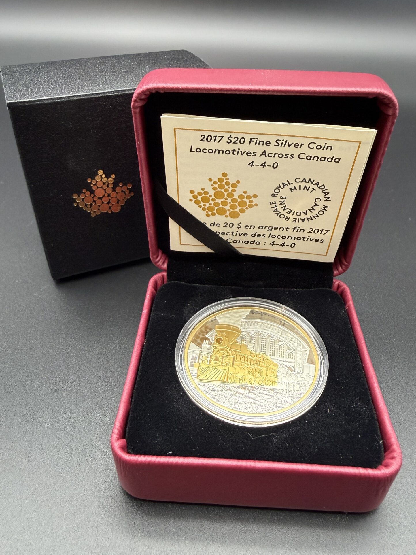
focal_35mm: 27
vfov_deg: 65.3
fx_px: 433
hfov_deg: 51.3
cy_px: 280
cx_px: 207
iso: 250
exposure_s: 1/120
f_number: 2.2
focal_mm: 2.22
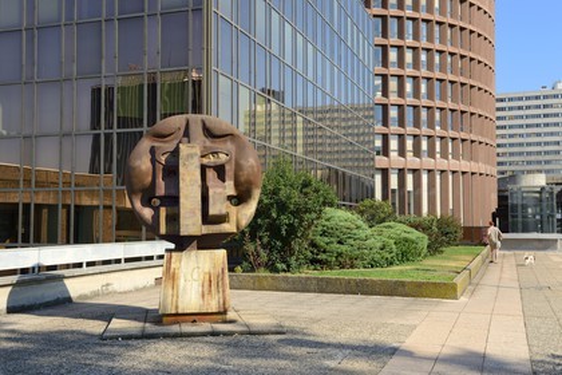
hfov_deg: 48.5
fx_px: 624
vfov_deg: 33.4
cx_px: 281
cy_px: 188
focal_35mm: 40
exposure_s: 1/200
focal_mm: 40
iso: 200
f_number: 11
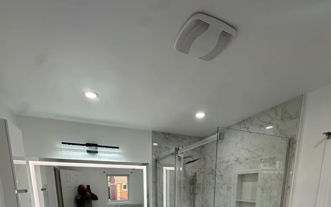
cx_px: 166
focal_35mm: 20
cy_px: 221
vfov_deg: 46.2
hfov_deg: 85.1
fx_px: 180
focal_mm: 2.22
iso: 64
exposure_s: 1/120
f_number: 2.2
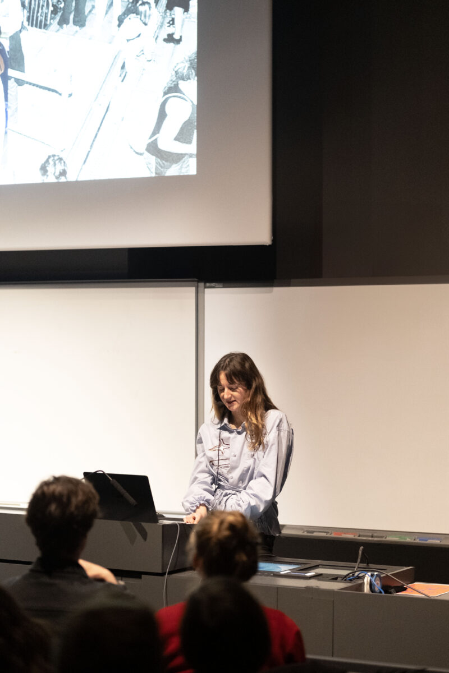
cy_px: 336
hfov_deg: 16.3
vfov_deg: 24.2
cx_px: 224
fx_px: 1571
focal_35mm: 84
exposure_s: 1/200
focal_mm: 56
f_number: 1.4
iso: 3200
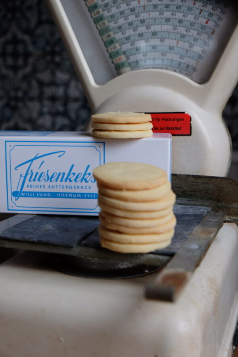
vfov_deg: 45.4
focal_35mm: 43
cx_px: 119
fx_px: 426
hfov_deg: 31.2
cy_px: 178
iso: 400
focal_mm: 28.9
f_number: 4
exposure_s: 1/34
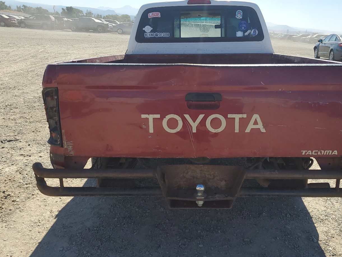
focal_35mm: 34
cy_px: 123
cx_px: 202
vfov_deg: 41.8
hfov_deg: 53.7
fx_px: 336
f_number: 1.5
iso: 50
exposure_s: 1/3333
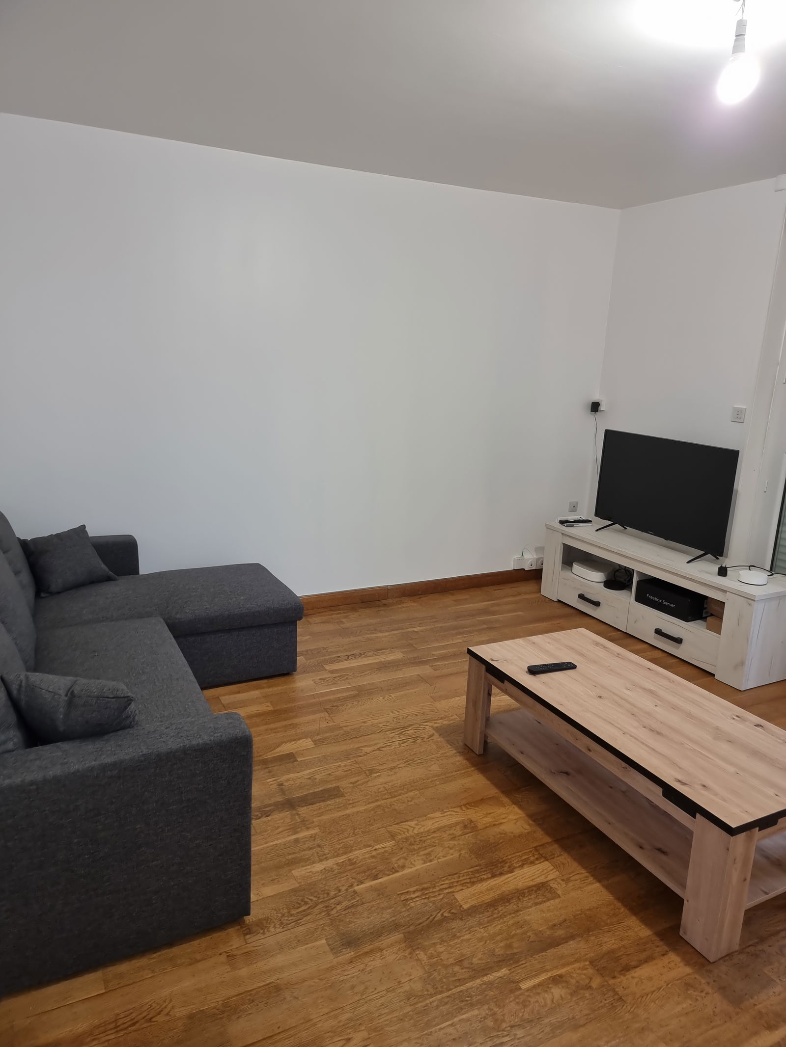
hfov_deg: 56.8
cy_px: 524
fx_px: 727
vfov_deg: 71.6
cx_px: 393
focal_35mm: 24
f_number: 1.8
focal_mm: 6.7
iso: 206
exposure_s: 1/25
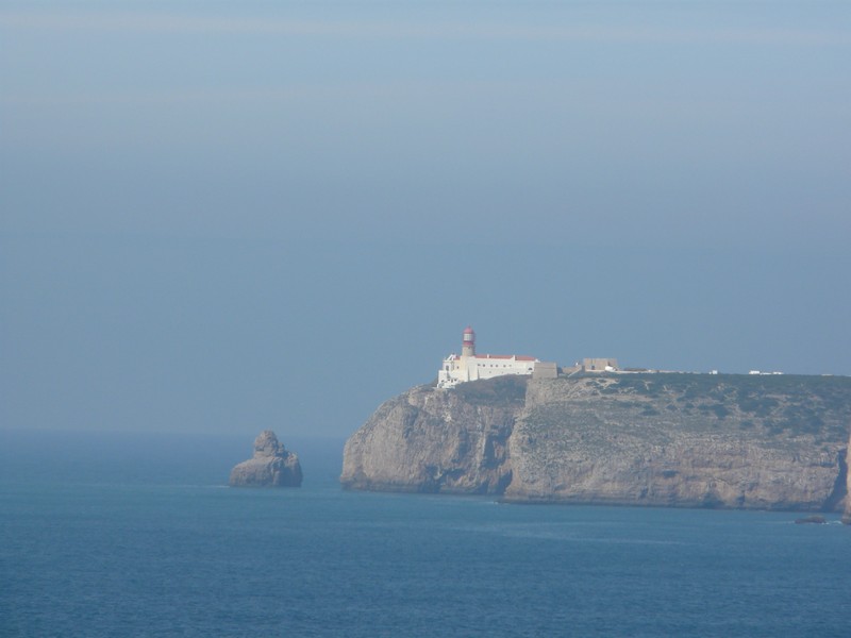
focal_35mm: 404
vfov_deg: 3.7
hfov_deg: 4.9
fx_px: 9932
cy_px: 319
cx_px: 426
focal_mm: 66.3
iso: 100
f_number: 7.1
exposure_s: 1/500
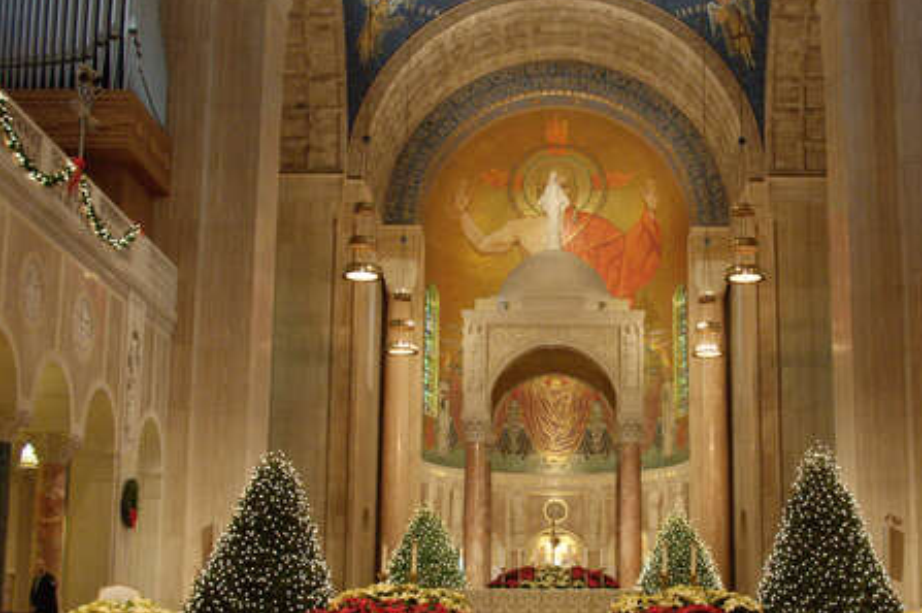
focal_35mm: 59
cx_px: 573
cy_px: 354
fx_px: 1509
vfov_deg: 22.9
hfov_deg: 33.8
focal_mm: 22
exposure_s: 1/15
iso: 800
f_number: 3.8
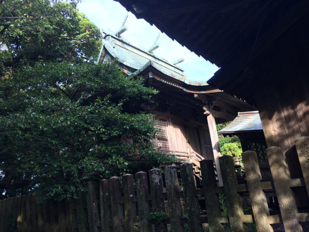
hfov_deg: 61.7
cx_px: 154
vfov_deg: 48.2
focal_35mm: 29
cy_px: 116
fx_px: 259
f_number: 2.2
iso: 40
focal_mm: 4.15
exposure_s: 1/120
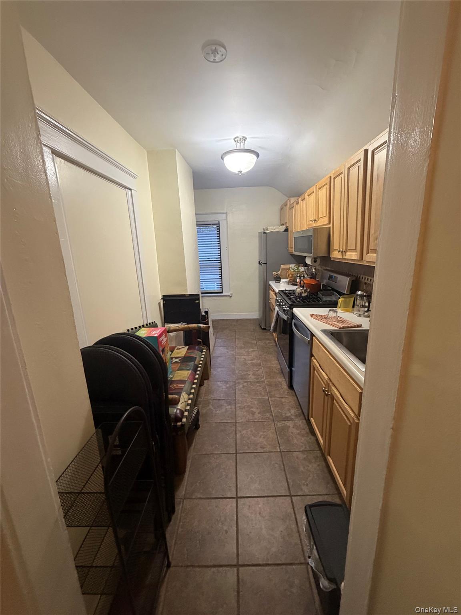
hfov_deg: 85.7
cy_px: 308
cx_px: 230
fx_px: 249
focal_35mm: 14
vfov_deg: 102.1
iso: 400
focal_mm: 2.22
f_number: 2.2
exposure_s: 1/60
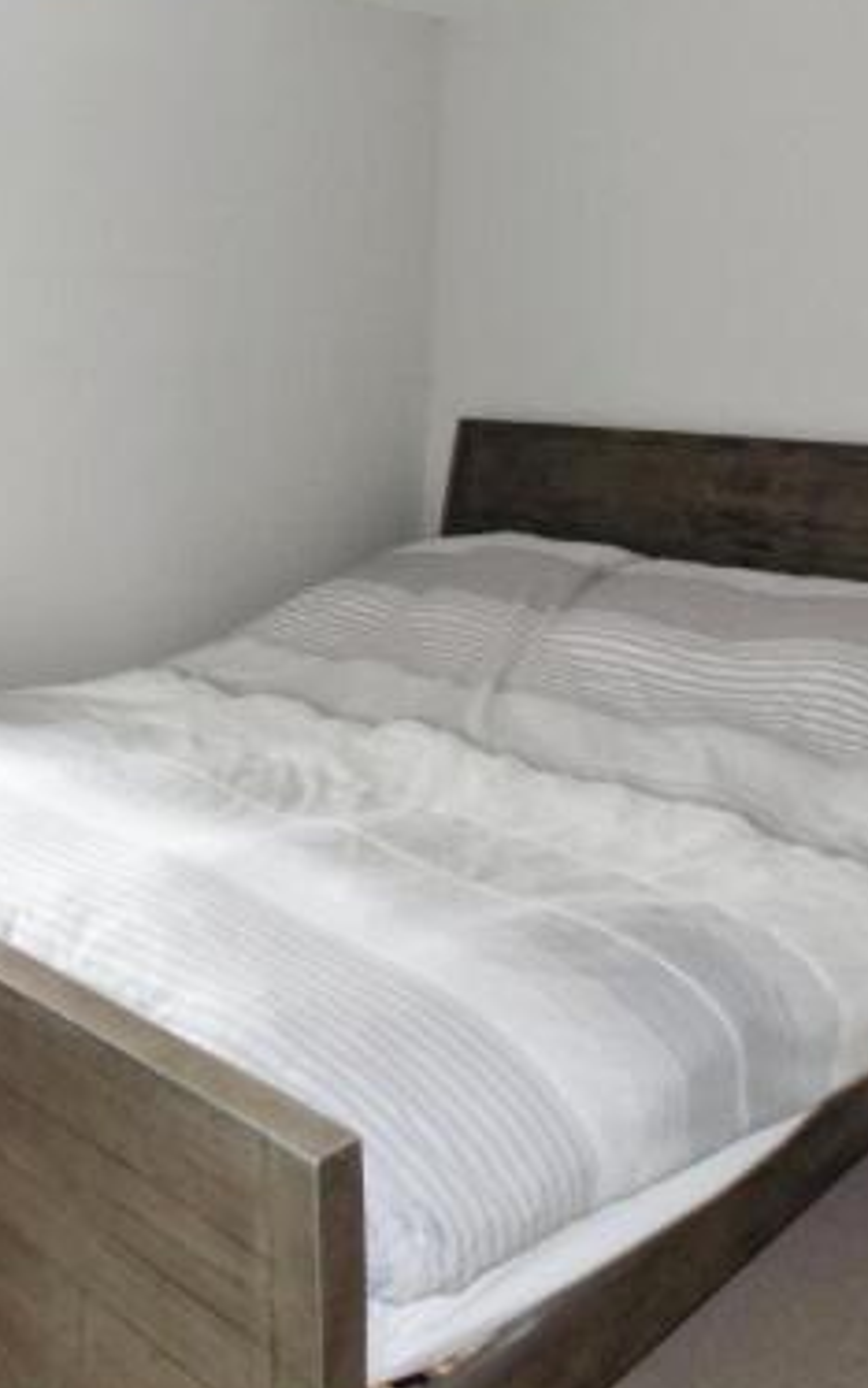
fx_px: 1437
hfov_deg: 33.0
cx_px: 228
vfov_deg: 51.5
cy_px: 644
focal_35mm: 38
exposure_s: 1/30
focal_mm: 4
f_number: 3.1
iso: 125
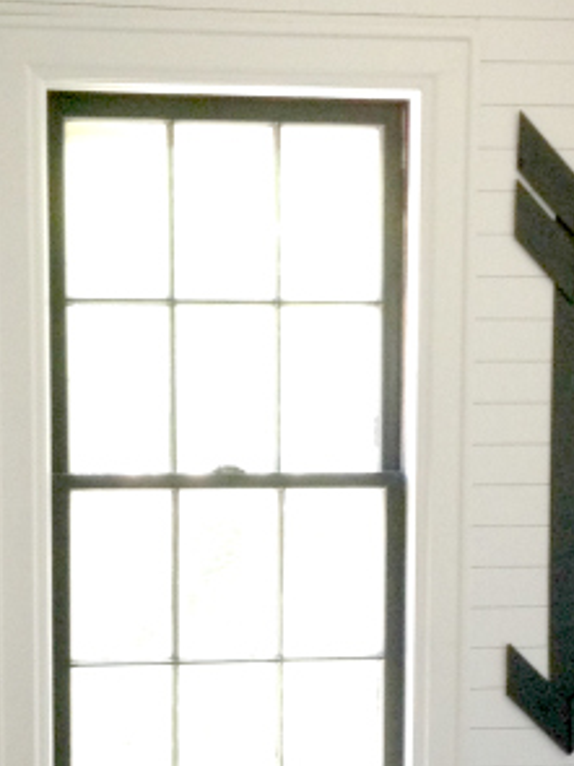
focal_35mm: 95
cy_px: 662
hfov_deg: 15.5
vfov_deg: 20.3
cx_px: 210
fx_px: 2102
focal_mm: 4.28
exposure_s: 1/20
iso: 160
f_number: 2.4
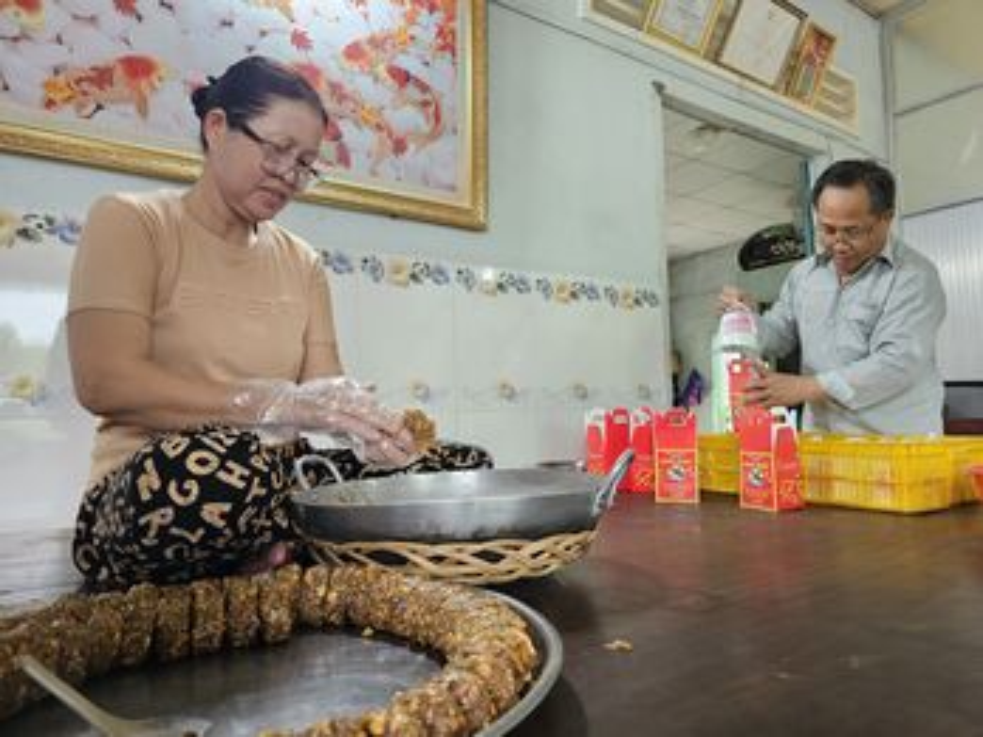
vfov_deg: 58.9
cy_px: 368
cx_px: 492
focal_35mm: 23
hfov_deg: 73.9
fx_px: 653
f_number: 1.7
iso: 160
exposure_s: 1/120
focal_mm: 6.3
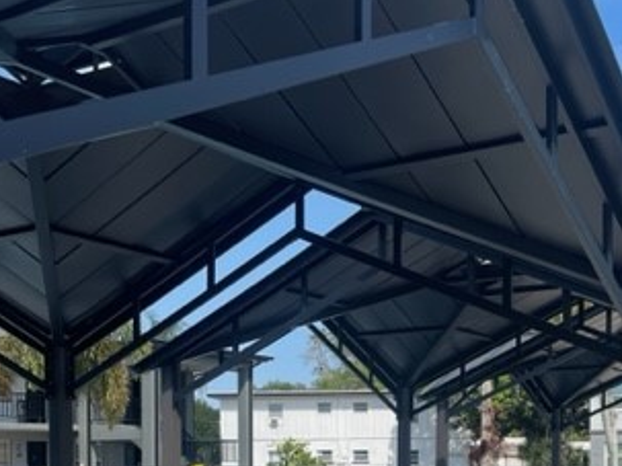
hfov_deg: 34.9
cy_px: 480
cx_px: 296
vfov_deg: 25.1
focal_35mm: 55
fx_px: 988
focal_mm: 4.2
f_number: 1.6
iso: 32
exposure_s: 1/3040
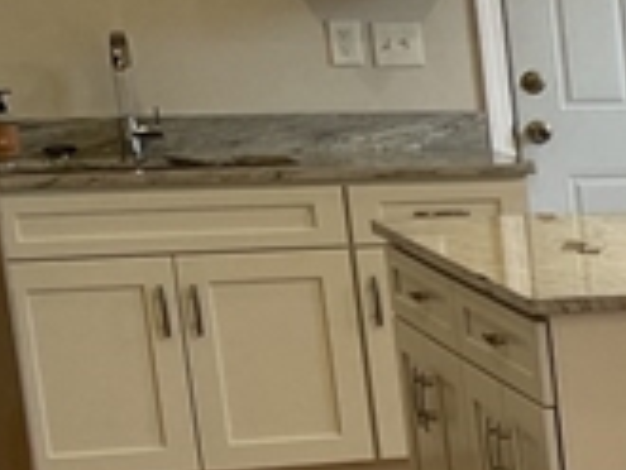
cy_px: 739
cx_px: 1836
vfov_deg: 9.0
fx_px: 2914
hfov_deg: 9.7
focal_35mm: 161
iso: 50
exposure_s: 1/120
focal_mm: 5.1
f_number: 1.6
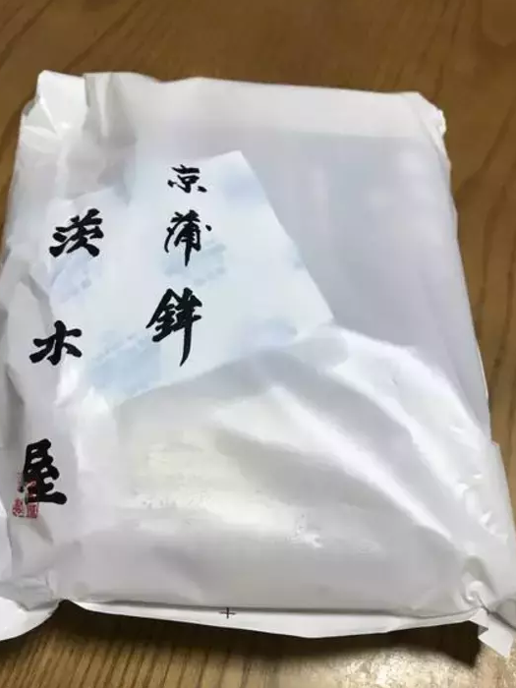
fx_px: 636
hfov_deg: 44.1
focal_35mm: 32
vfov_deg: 56.8
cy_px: 360
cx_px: 233
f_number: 1.8
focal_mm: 3.99
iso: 40
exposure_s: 1/24
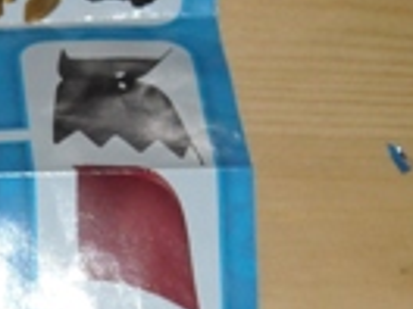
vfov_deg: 5.8
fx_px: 3078
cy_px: 184
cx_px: -144
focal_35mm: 258
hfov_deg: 7.6
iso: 200
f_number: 3.9
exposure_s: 1/125
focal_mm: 12.3
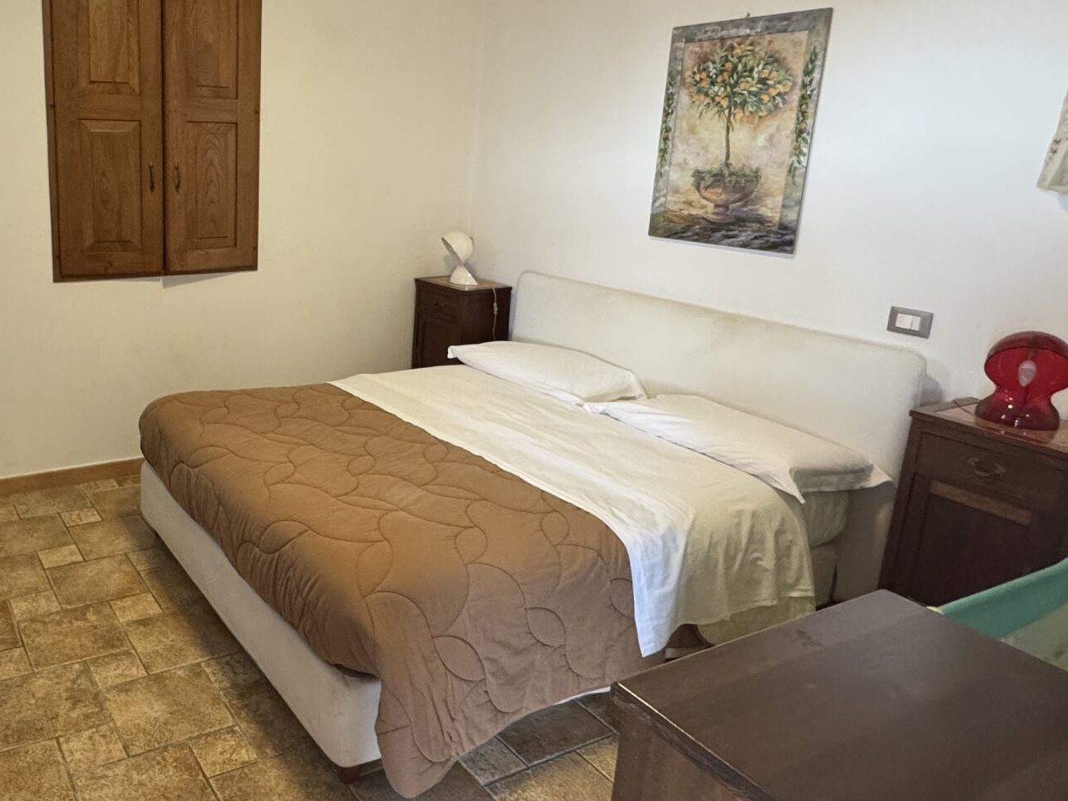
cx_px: 278
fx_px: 864
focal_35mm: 28
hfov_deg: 60.3
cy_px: 339
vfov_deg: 49.6
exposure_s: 1/50
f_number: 2.2
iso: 320
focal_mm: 2.22
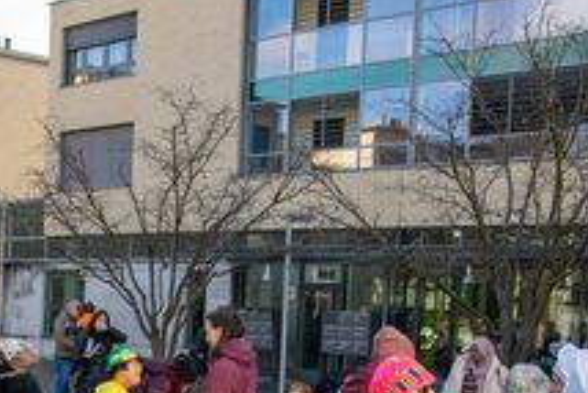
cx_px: 58
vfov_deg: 19.0
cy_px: 462
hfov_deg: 28.5
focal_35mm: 68
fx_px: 1111
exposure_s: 1/1000
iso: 560
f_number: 4
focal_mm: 18
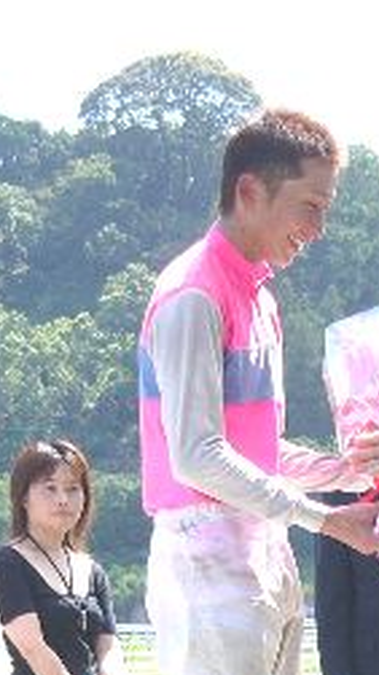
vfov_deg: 8.8
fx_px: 4364
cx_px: 417
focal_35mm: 244
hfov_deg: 5.0
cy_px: 586
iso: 50
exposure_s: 1/250
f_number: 5.6
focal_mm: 14.7
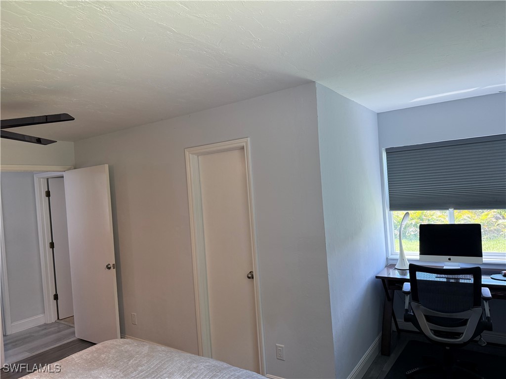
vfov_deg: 56.8
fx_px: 351
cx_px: 253
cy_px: 190
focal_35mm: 24
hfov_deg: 71.6
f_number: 1.78
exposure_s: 1/155
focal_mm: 6.76
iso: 160
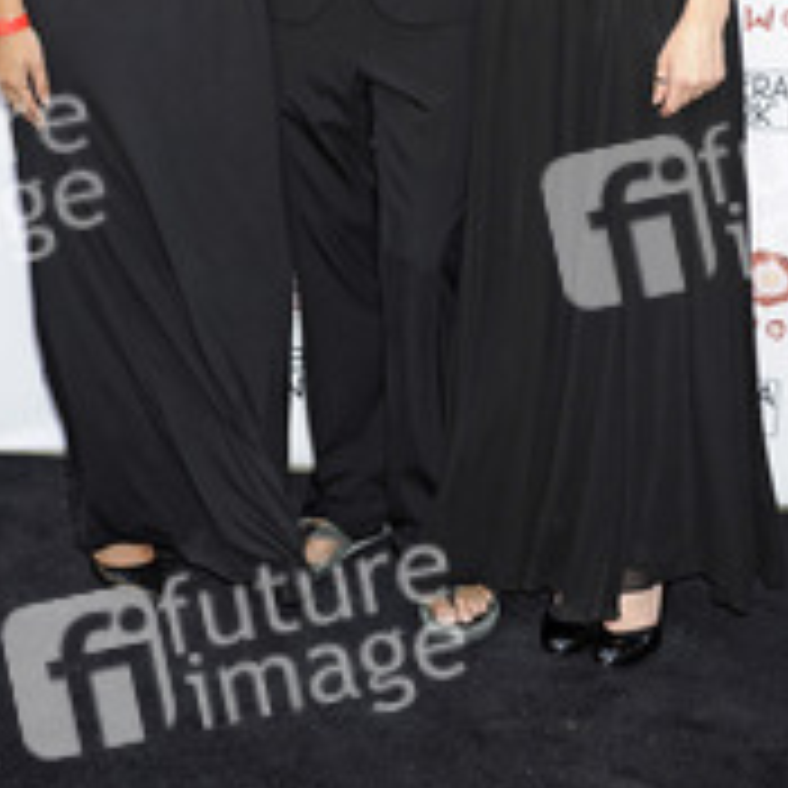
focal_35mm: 93
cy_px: -23
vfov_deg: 18.2
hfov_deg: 18.7
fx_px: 2395
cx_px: 365
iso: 640
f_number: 5.6
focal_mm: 48
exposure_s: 1/200
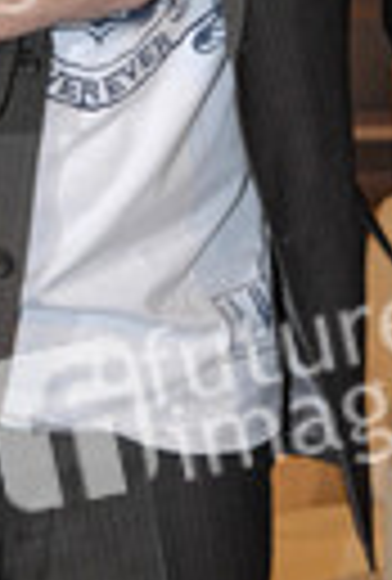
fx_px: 3379
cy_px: -270
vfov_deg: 9.6
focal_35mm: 209
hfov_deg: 6.6
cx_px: 351
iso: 800
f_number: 5.6
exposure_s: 1/125
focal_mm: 45
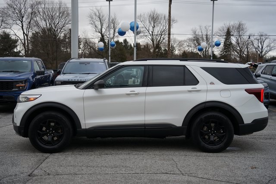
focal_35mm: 50
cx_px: 138
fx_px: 383
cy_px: 92
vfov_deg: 27.0
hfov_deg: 39.6
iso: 125
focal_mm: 50
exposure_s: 1/60
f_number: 4
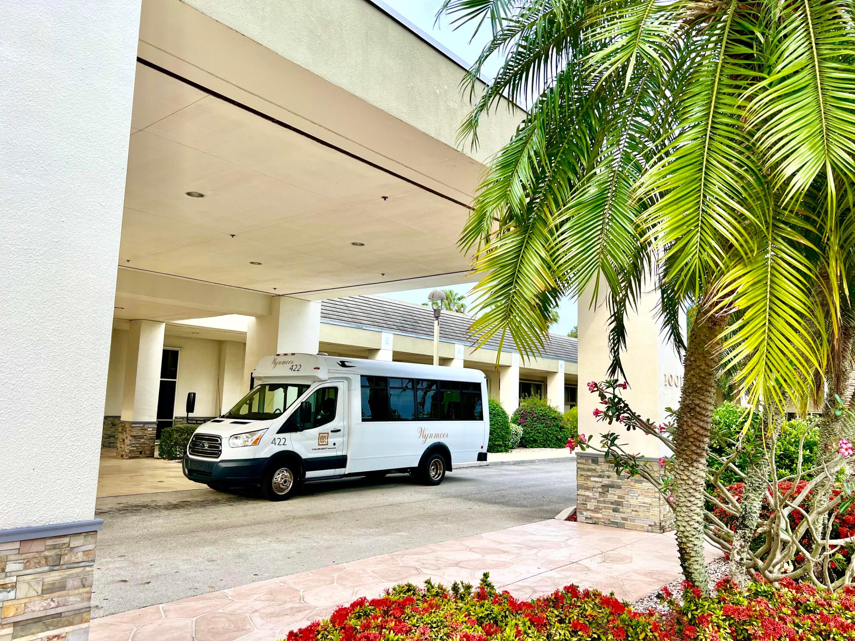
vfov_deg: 53.1
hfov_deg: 67.3
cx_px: 428
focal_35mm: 26
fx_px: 642
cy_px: 320
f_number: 1.5
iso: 50
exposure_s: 1/887
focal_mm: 5.7
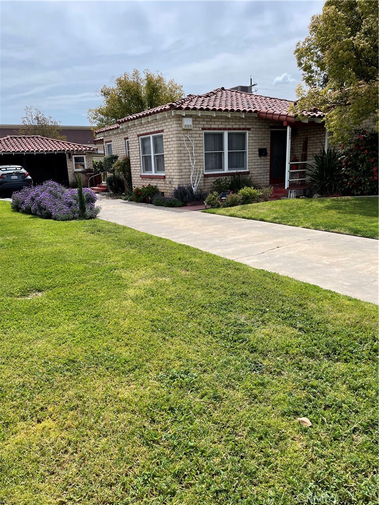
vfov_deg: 67.3
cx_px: 190
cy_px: 252
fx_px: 380
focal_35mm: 26
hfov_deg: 53.1
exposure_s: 1/3509
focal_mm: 4.2
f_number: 1.6
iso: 32
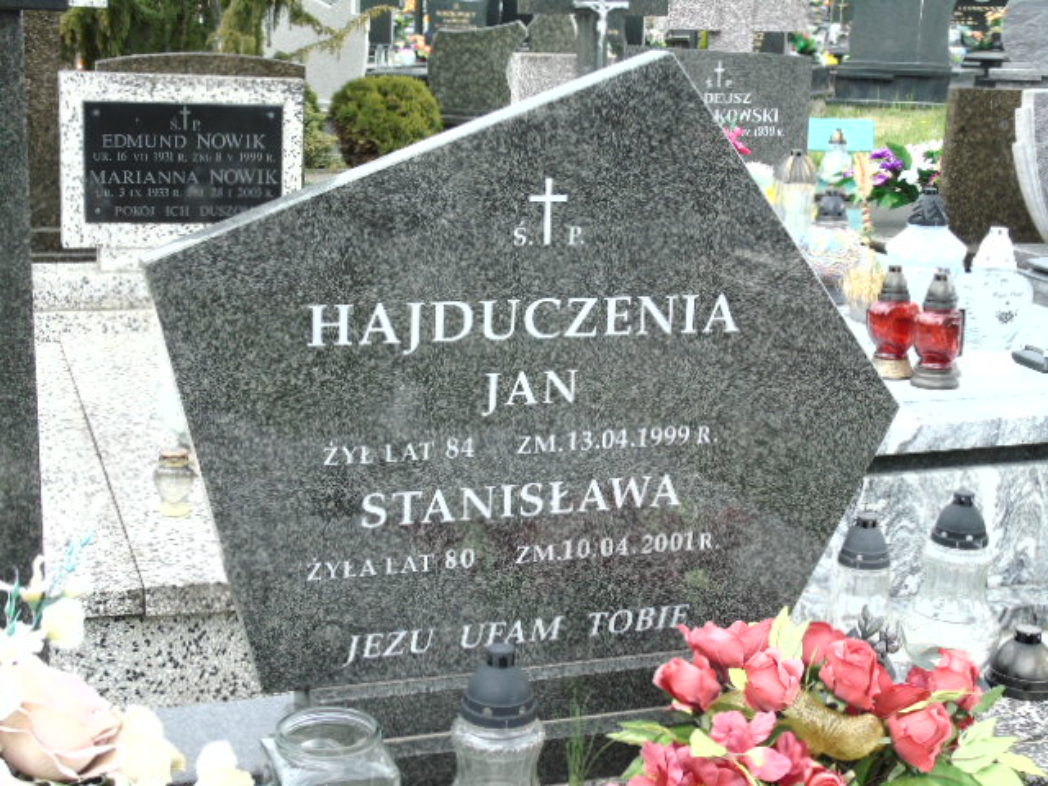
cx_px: 524
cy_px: 393
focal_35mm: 54
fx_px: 1635
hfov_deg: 35.5
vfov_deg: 27.0
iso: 80
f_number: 4.3
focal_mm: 9.6
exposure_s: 1/60
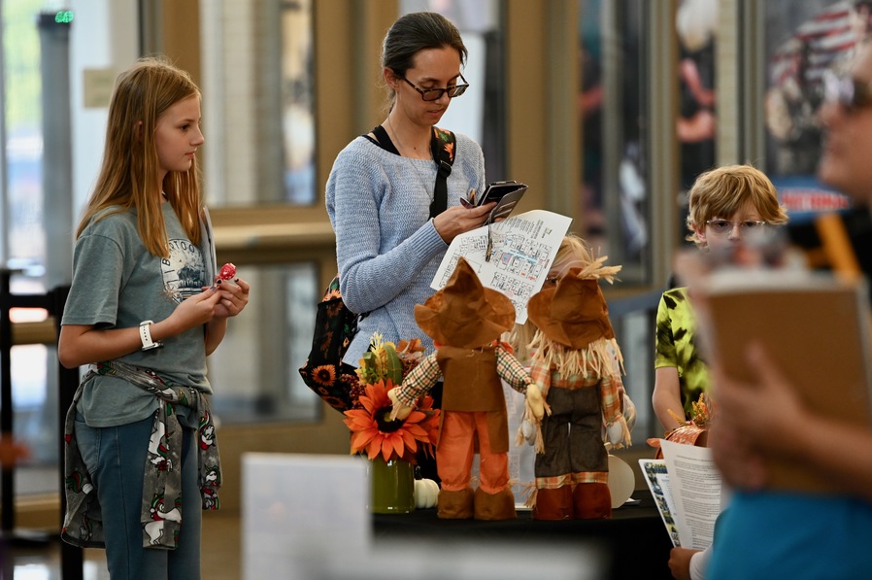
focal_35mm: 228
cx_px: 382
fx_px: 5518
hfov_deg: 9.0
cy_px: 269
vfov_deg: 6.0
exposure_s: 1/320
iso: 1600
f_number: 2.8
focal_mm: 200
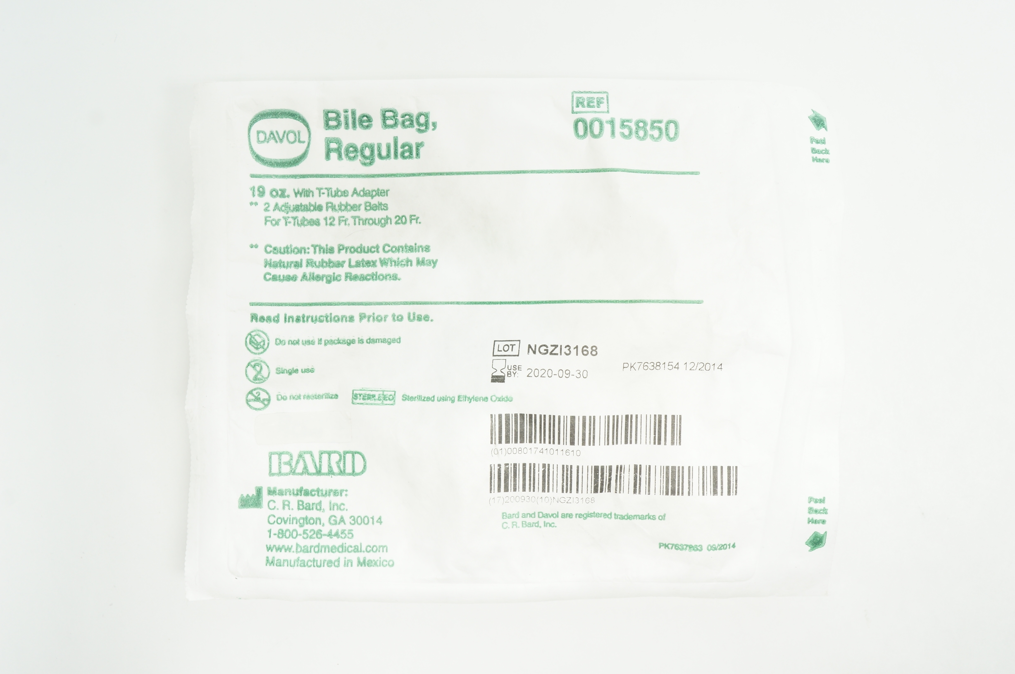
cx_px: 508
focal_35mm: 34
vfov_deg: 38.3
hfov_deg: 55.2
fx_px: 972
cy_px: 337
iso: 400
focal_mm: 23
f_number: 10
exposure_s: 1/15
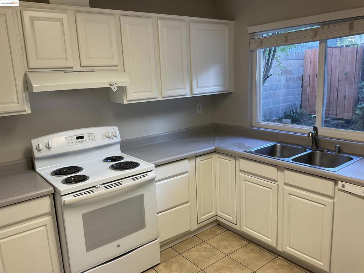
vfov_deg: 48.2
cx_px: 182
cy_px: 136
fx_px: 305
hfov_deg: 61.7
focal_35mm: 29
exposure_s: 1/120
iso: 64
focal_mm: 3
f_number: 1.8
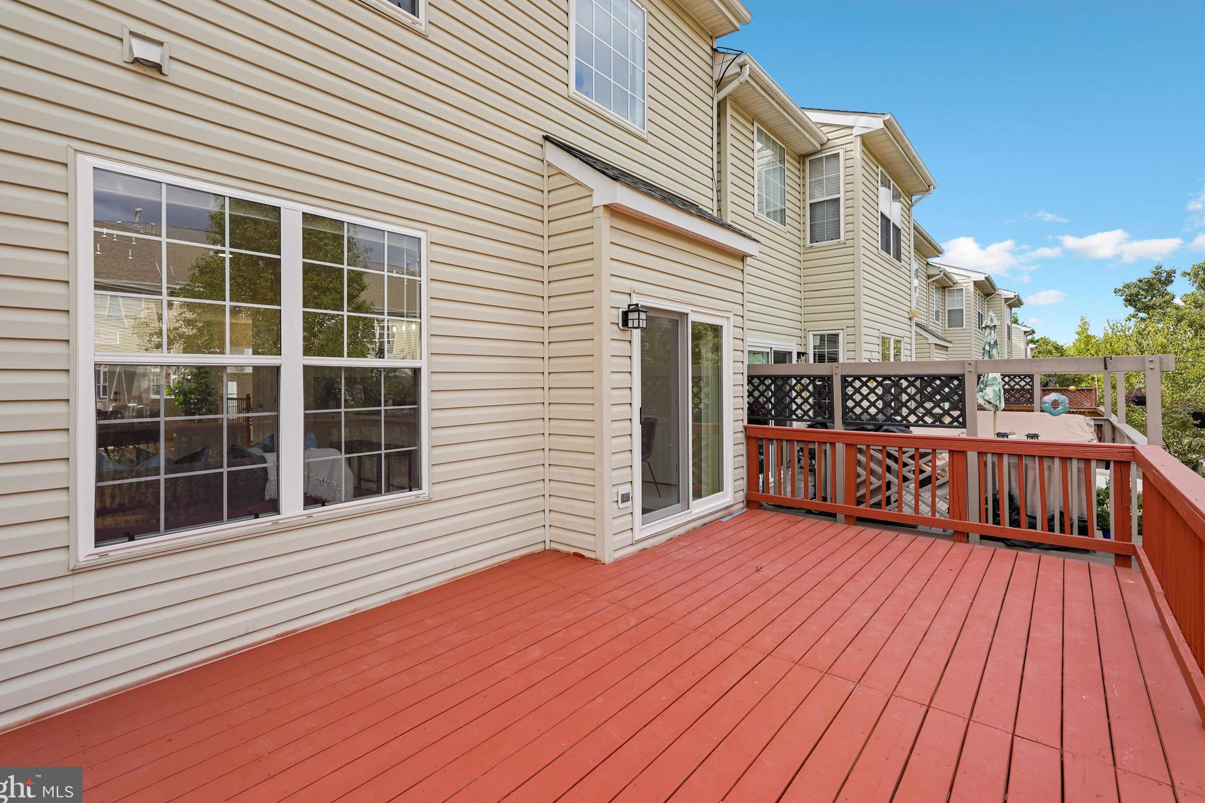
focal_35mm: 17
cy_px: 386
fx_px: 569
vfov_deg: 70.4
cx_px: 584
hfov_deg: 93.3
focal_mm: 16
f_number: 5.6
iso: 100
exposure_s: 1/60
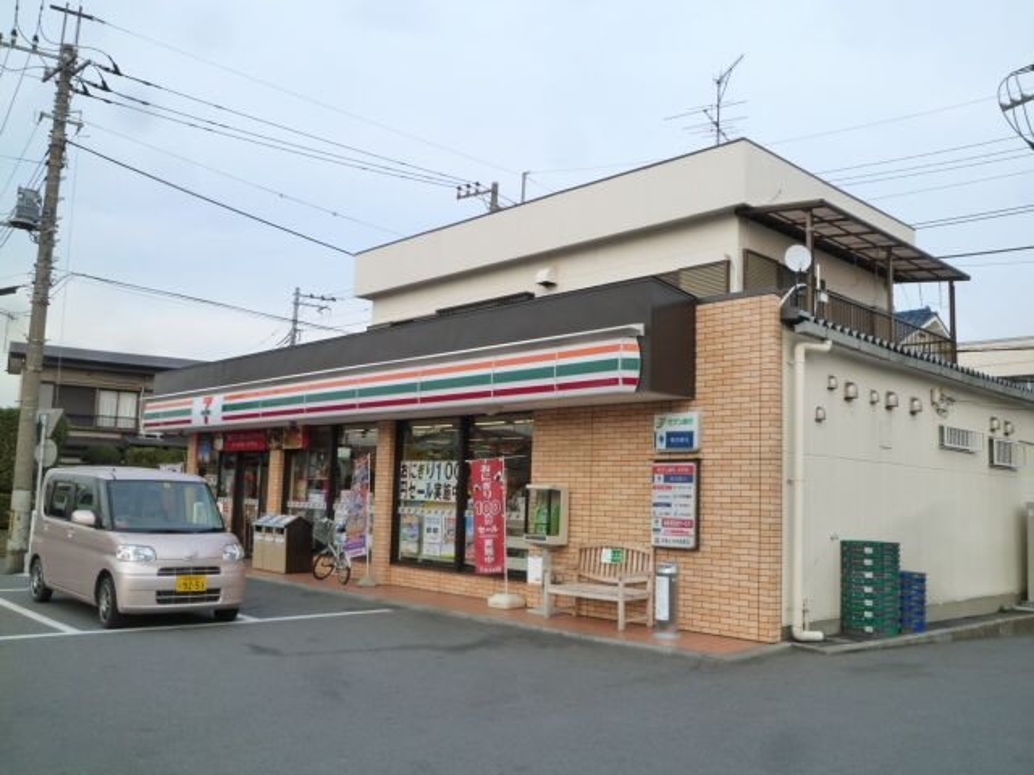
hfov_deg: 58.4
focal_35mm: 31
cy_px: 388
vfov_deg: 45.4
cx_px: 517
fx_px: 926
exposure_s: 1/125
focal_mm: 5.5
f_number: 4
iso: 125
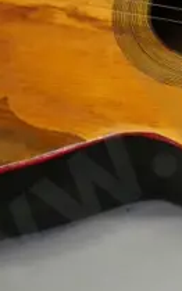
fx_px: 985
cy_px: -68
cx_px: 431
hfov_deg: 9.4
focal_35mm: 124
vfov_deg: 16.1
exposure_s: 1/250
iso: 3200
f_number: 5
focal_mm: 12
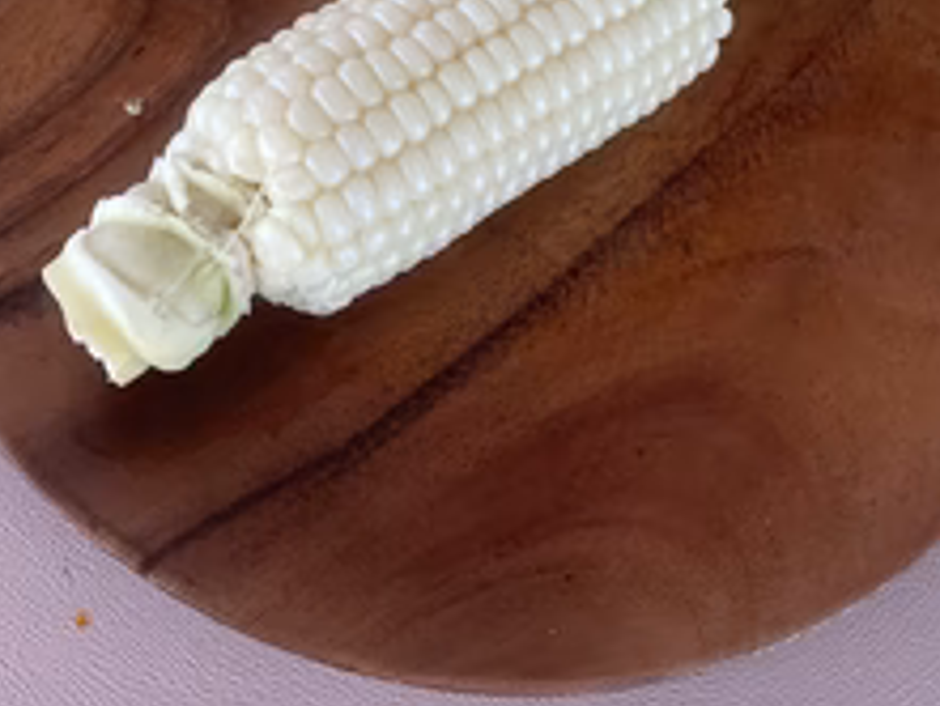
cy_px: 166
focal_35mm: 47
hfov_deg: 40.4
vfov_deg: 30.3
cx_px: 459
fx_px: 1277
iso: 200
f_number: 1.6
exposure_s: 1/60
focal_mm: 5.1
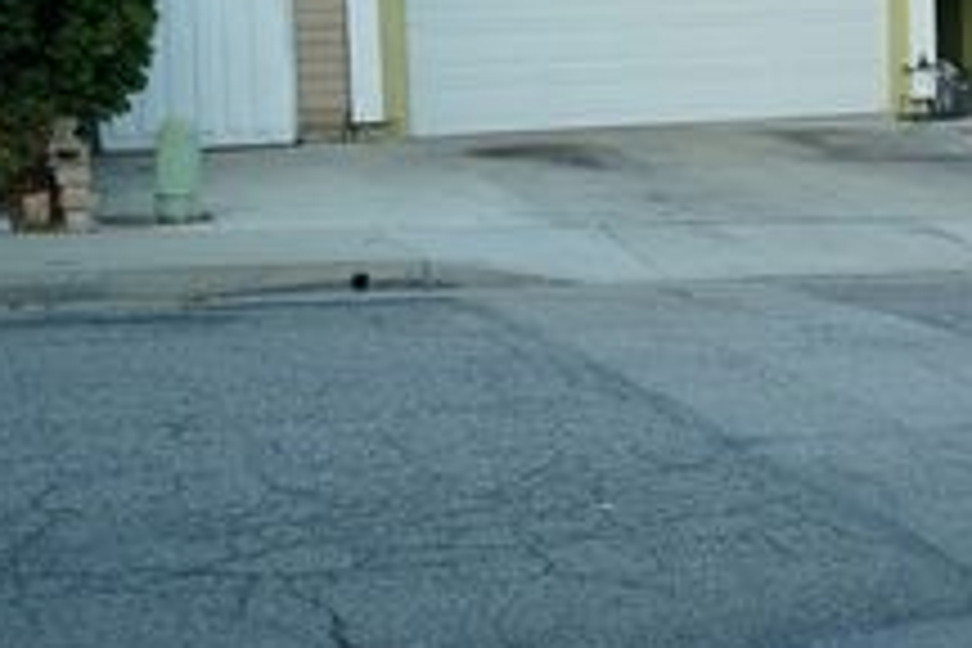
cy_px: 124
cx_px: 1026
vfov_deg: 18.2
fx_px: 1998
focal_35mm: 74
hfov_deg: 25.6
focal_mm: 32
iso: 160
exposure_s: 1/160
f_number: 4
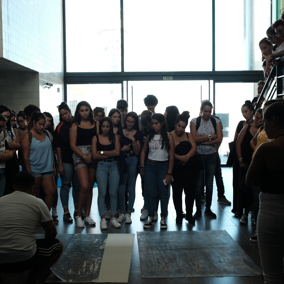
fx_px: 427
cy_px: 139
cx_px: 134
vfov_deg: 36.8
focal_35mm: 46
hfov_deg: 36.8
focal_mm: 23.3
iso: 400
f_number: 4.5
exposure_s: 1/125
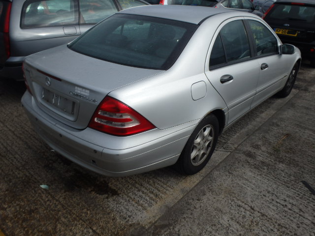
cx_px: 158
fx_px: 255
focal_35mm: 28
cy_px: 118
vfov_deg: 49.7
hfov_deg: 63.4
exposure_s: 1/100
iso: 125
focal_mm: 5
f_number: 11
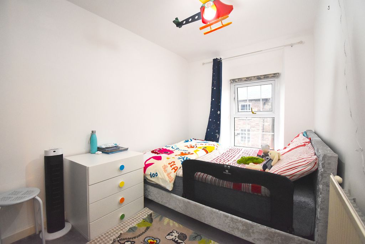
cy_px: 122
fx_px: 152
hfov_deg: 100.4
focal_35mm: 15
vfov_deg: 77.3
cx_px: 182
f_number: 4.5
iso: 1250
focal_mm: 10
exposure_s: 1/125
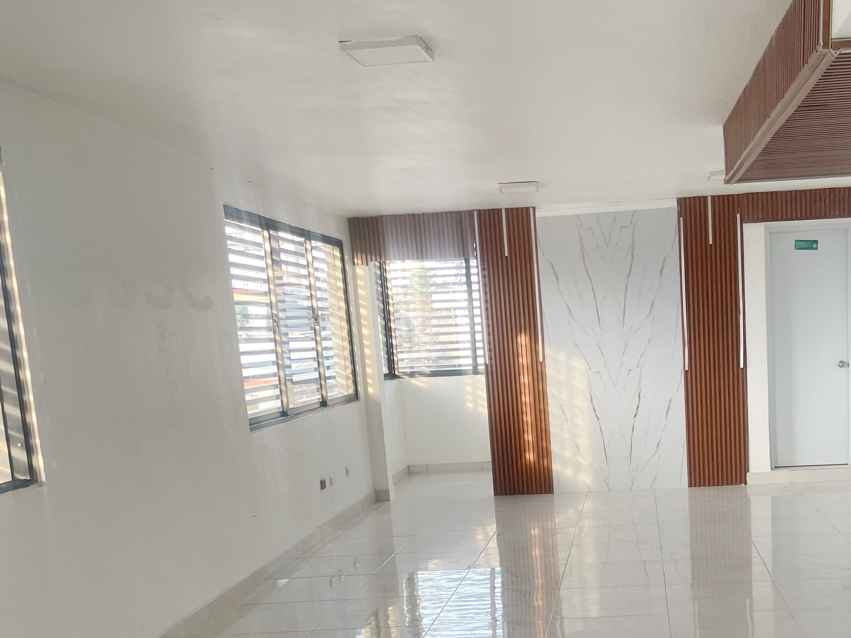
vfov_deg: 35.0
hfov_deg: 45.7
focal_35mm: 40
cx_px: 597
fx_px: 983
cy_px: 496
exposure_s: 1/60
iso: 64
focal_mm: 5.1
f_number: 1.6
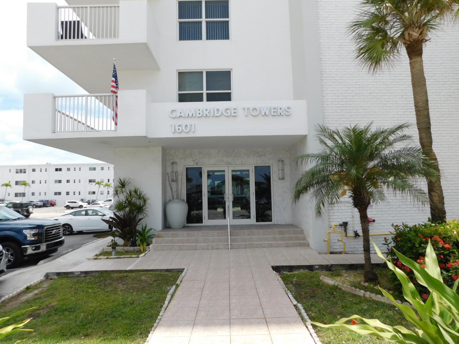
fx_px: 305
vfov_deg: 58.9
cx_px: 230
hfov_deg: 73.9
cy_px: 172
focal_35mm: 23
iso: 125
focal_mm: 4
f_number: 3
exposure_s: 1/1250
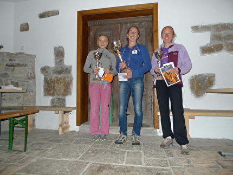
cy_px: 88
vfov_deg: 56.9
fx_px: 162
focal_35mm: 24
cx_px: 116
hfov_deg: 71.6
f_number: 2
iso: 160
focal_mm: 5.1
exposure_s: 1/125
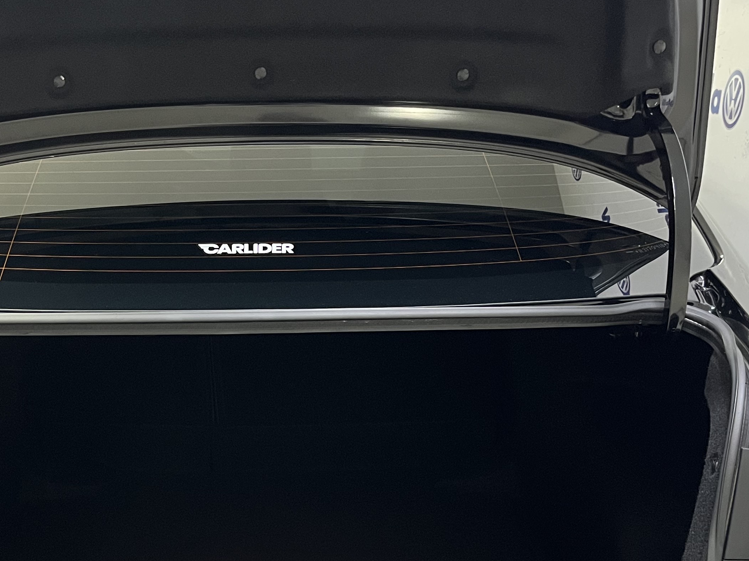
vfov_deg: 27.9
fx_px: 1082
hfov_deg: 37.9
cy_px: 517
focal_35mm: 50
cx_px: 262
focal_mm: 5.1
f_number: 1.6
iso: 500
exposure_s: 1/30
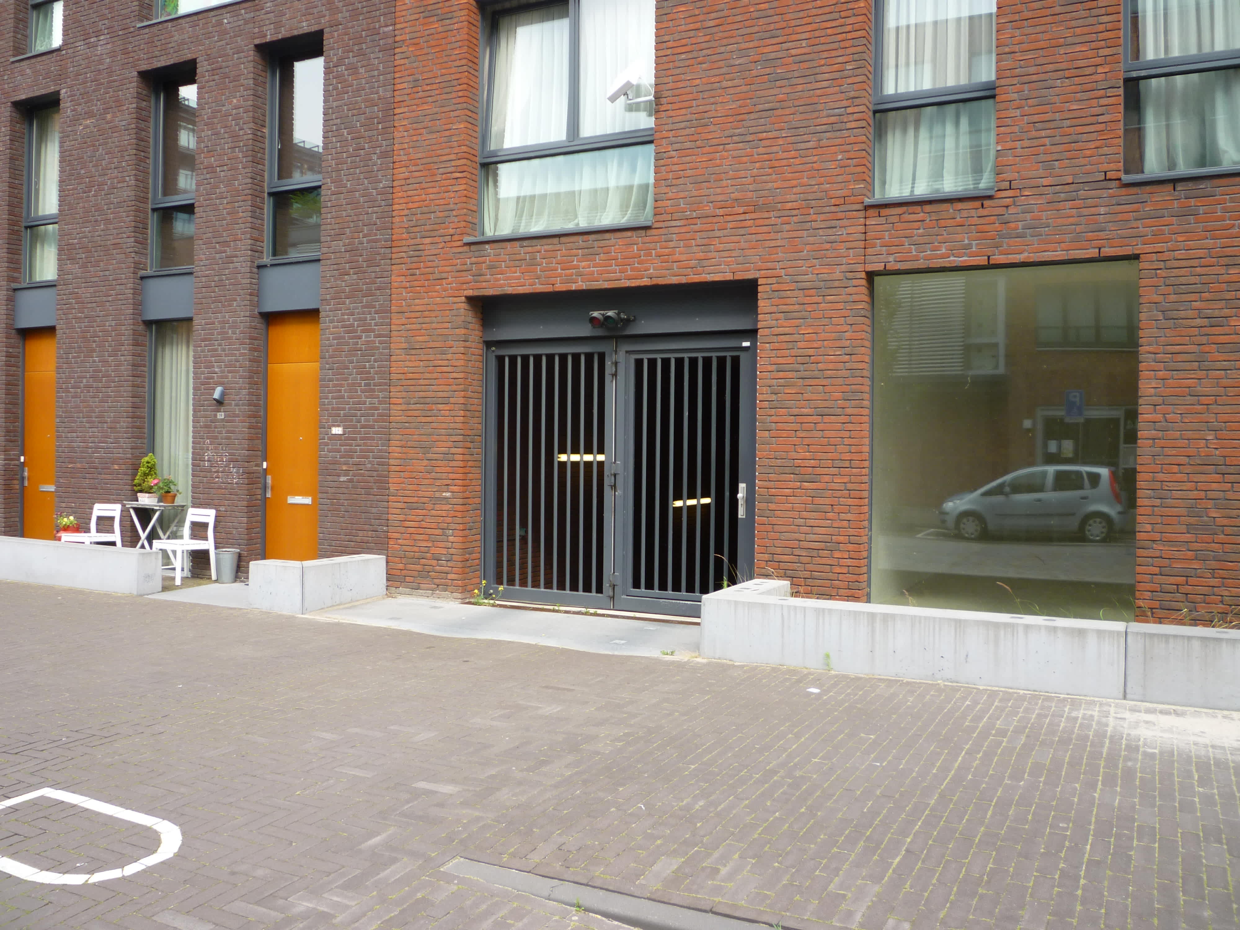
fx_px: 1039
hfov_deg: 61.7
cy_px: 465
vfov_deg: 48.2
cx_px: 620
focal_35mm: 29
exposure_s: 1/100
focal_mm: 5.2
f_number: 3.3
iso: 80
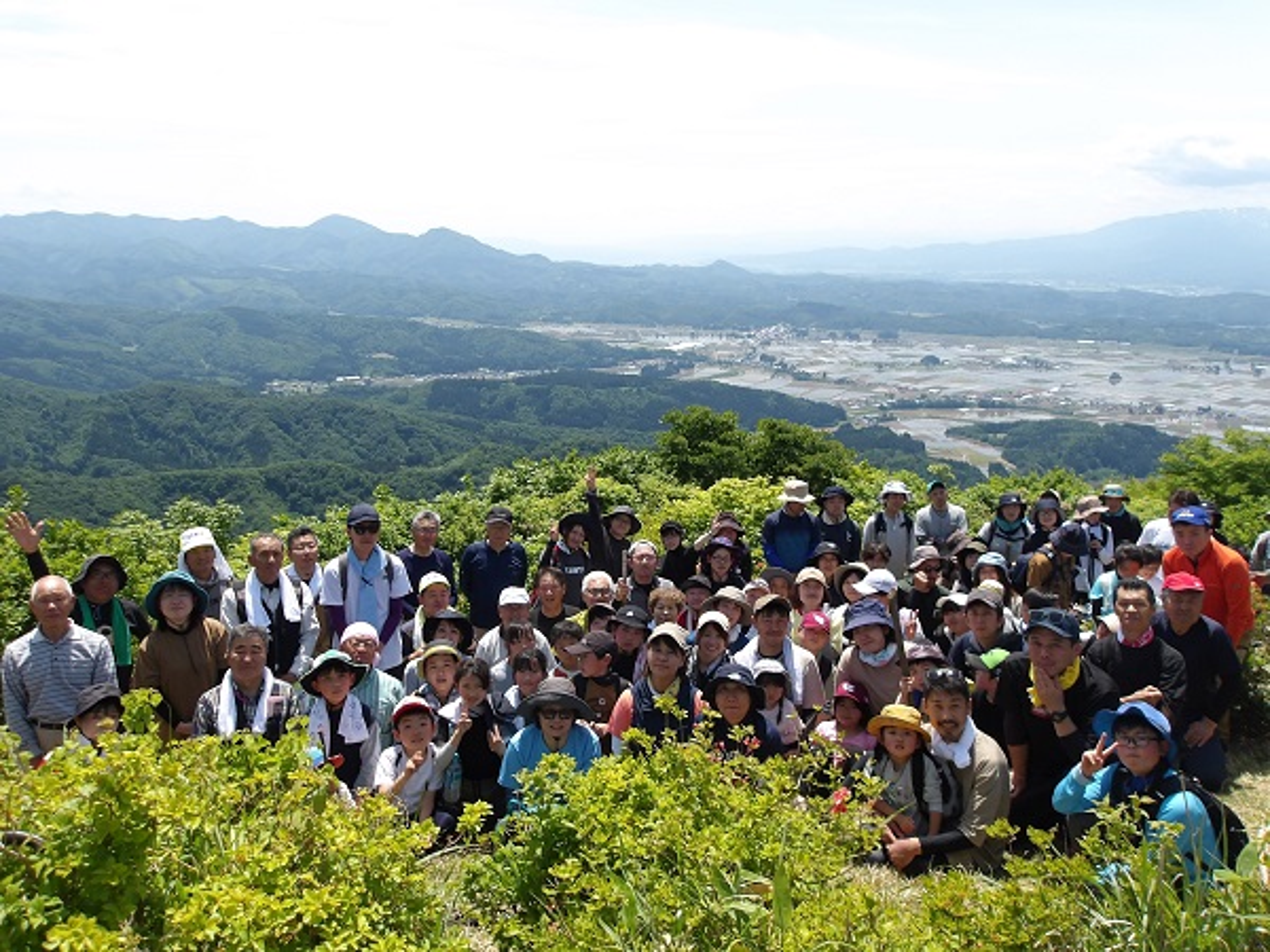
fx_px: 991
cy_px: 476
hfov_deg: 65.3
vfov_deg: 51.4
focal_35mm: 27
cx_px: 635
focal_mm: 4.9
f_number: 10.4
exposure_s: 1/86
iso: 100
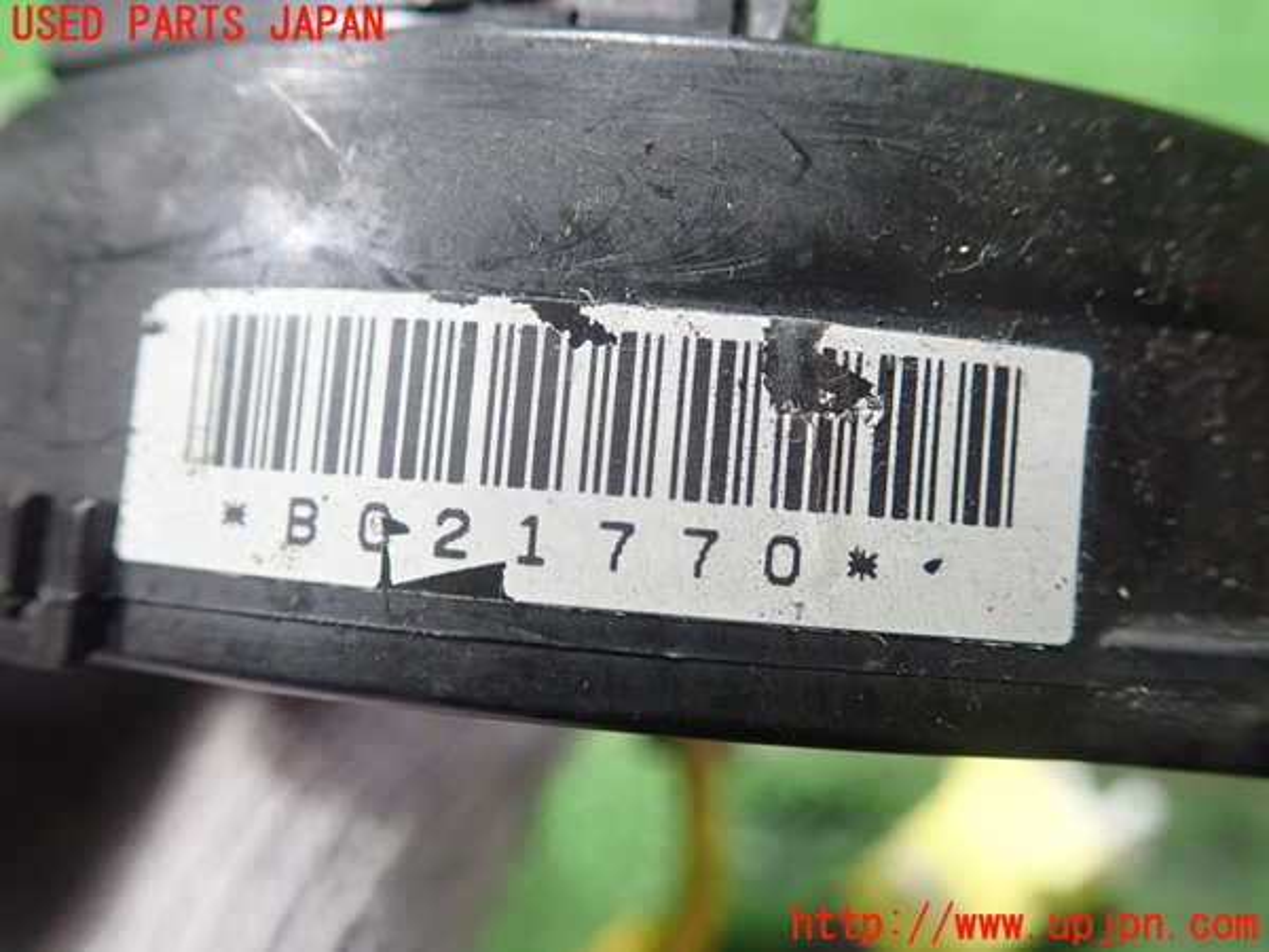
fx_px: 1100
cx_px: 634
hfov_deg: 60.0
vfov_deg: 46.8
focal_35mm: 30
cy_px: 476
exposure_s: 1/125
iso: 800
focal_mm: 5.5
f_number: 2.3
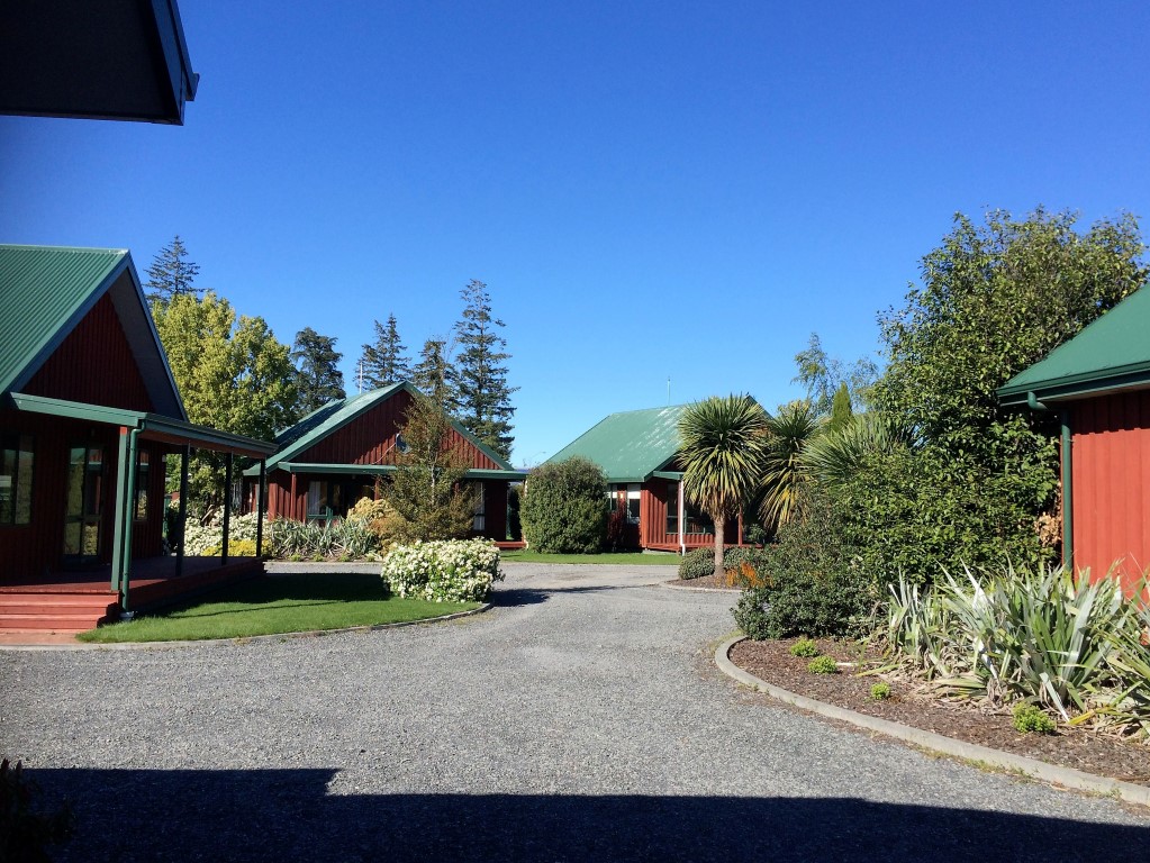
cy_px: 432
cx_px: 575
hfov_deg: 61.6
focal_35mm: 29
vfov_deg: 48.3
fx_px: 964
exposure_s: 1/1642
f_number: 2.2
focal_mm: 4.15
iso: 32
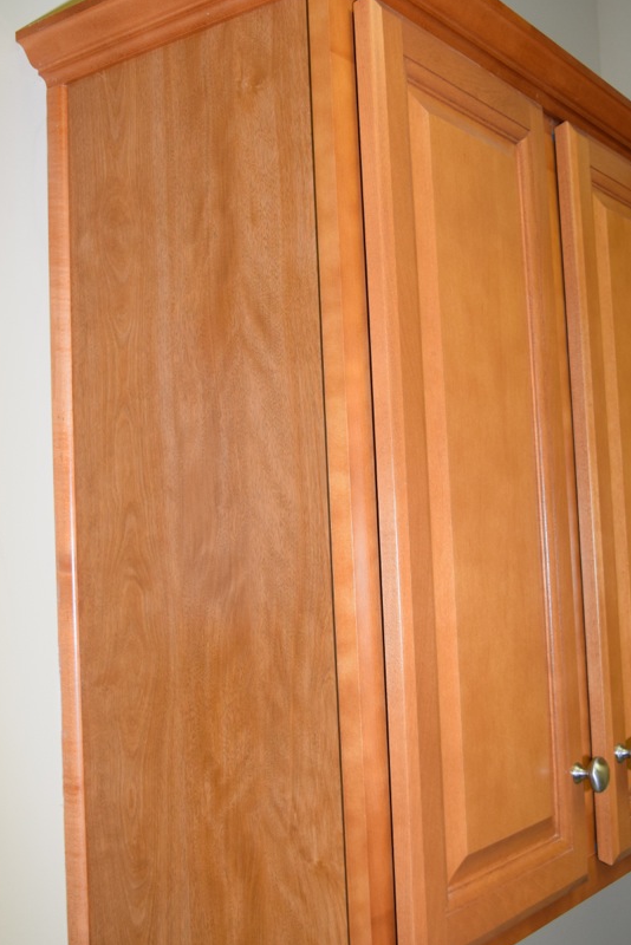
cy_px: 451
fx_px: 1182
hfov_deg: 29.9
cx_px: 334
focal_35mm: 45
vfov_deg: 43.6
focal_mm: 24
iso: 800
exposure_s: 1/80
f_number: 4.5
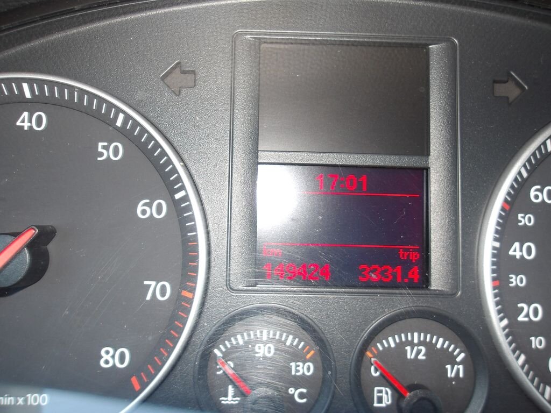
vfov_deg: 51.4
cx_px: 276
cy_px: 206
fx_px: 430
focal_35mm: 27
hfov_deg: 65.3
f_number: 3
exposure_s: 1/15
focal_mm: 4.9
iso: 100
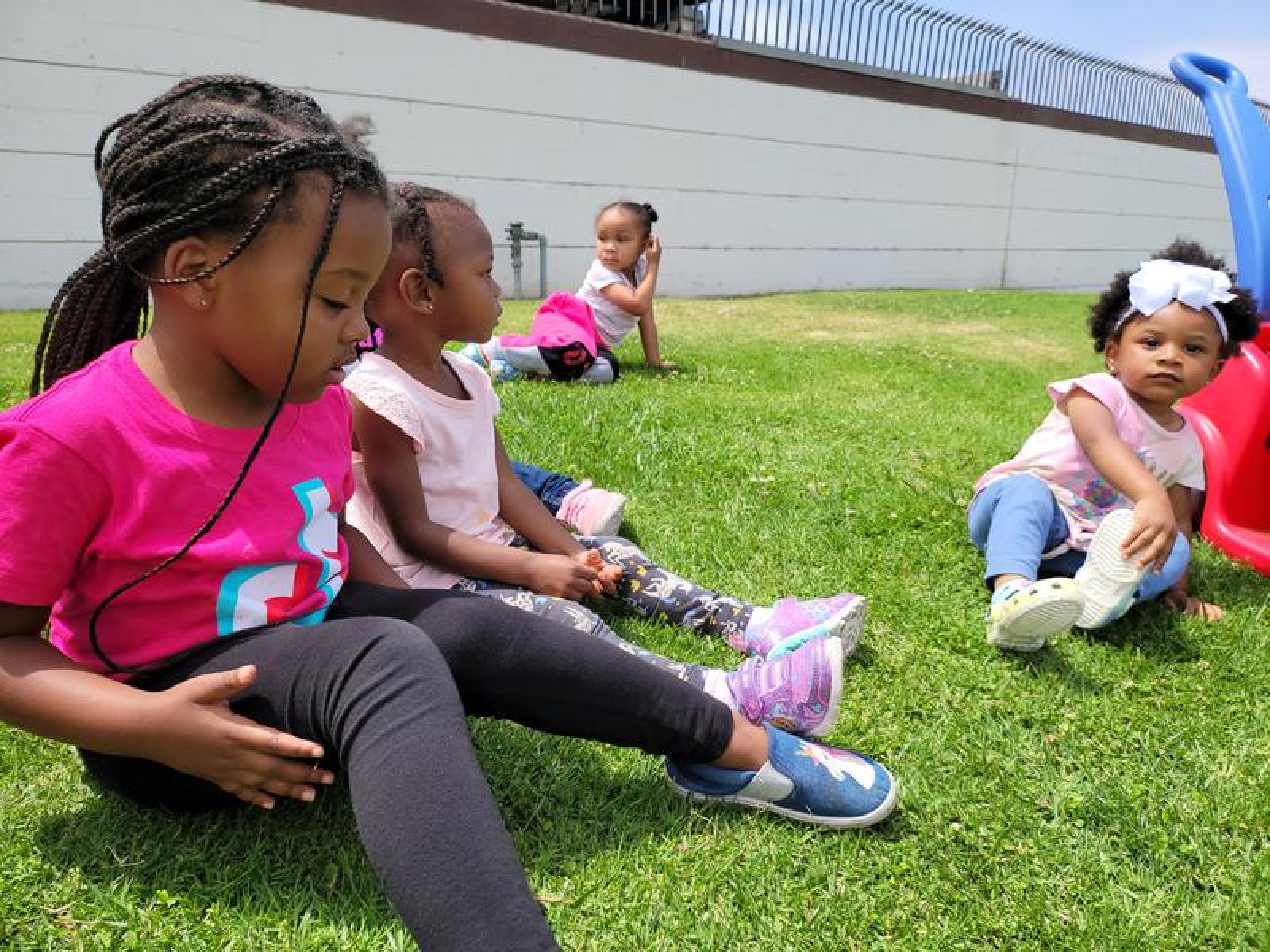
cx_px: 635
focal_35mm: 26
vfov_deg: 53.1
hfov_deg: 67.3
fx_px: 954
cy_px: 476
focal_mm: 5
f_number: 1.8
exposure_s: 1/1978
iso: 40
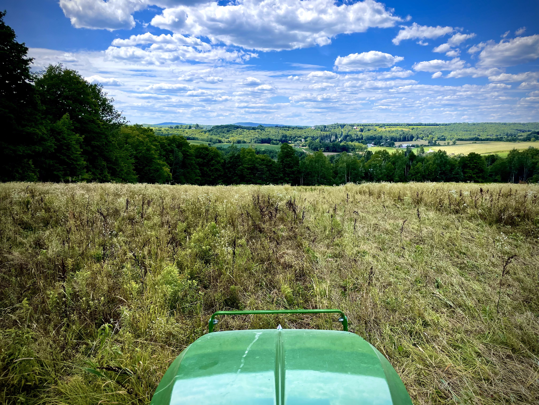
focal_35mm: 26
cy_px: 202
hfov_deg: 67.3
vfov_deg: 53.1
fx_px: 405
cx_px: 270
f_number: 1.6
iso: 32
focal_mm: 4.2
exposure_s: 1/2959
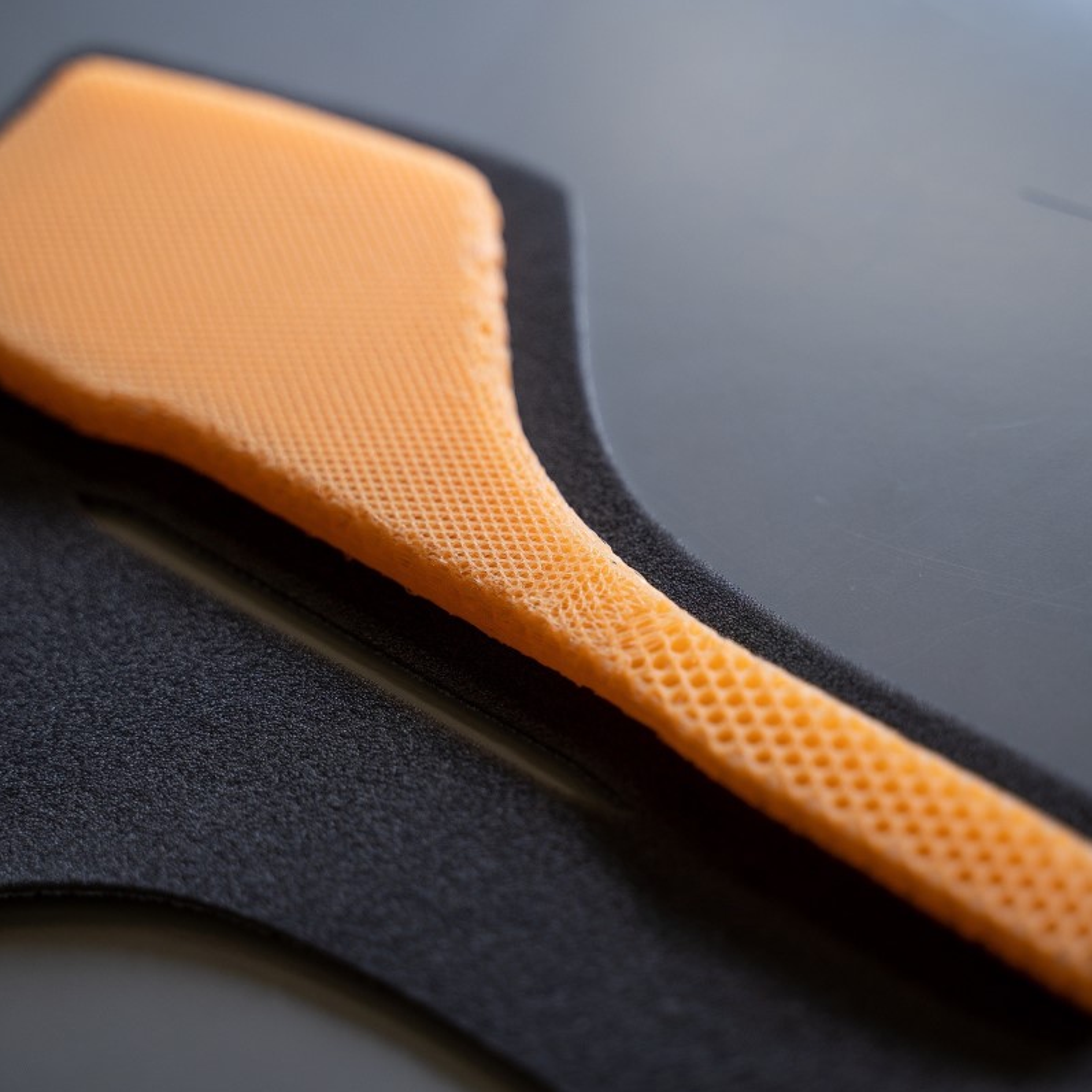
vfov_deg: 18.1
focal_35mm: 96
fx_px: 3426
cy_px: 547
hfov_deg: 18.1
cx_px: 601
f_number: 3.5
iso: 320
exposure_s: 1/1000
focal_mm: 75
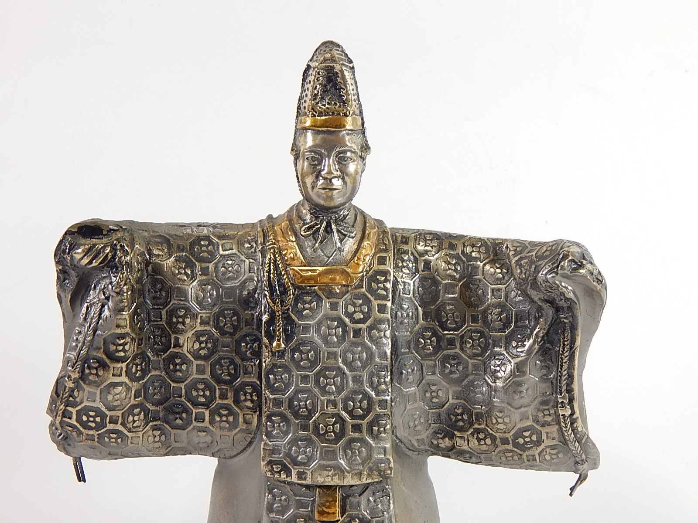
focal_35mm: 69
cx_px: 349
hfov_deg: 28.2
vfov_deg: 21.3
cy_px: 262
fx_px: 1391
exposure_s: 1/30
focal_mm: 12.3
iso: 160
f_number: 4.1
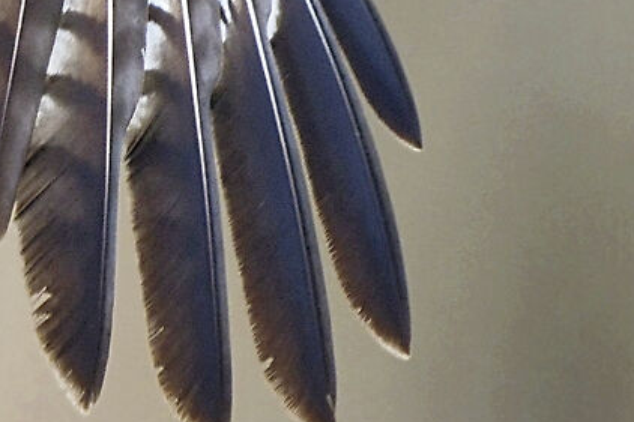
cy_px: -27
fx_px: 60098
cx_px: -541
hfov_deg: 0.6
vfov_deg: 0.4
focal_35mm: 3414
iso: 720
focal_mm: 600
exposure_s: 1/800
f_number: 5.6
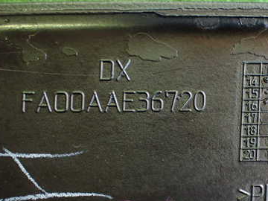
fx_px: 387
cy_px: 150
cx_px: 215
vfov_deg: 28.7
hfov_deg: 36.8
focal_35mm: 50
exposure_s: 1/50
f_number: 2.3
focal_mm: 5.4
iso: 800
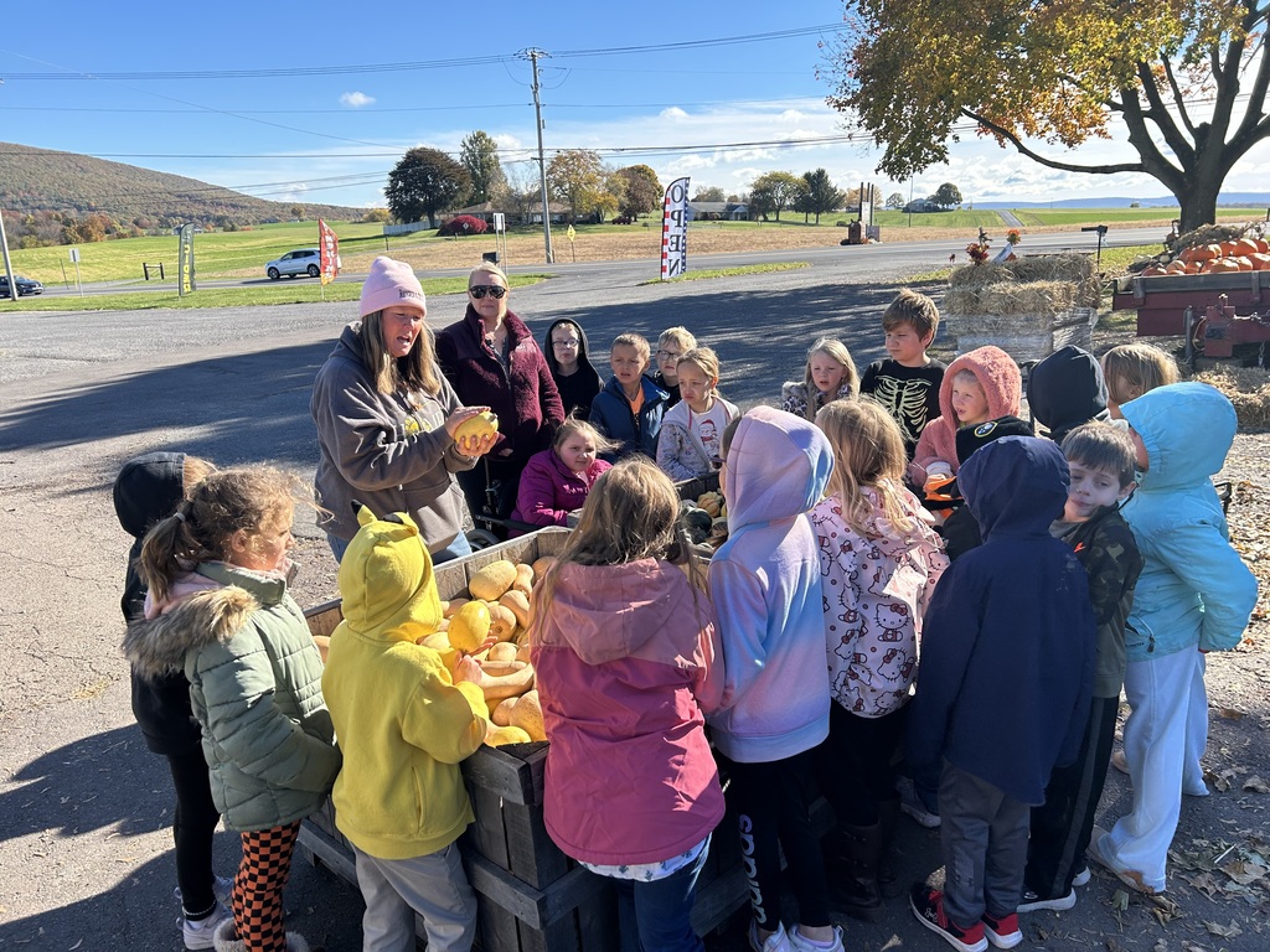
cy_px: 476
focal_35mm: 26
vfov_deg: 53.1
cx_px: 635
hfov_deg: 67.3
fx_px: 954
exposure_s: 1/1838
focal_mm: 5.7
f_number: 1.5
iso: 50
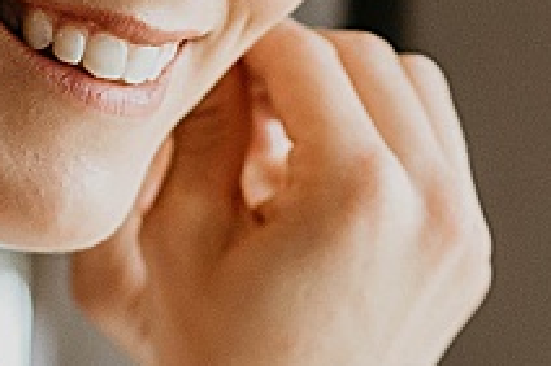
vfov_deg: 5.2
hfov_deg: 7.8
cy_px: 186
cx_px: 213
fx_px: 4037
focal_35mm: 264
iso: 640
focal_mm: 35
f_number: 2
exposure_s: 1/200
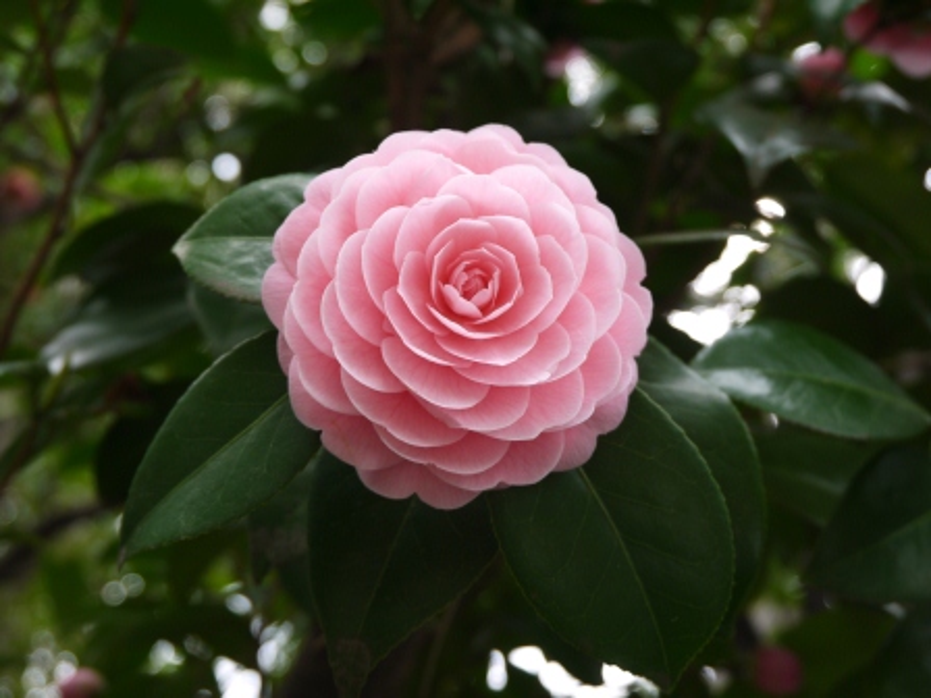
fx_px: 1076
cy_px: 349
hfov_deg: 46.8
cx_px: 466
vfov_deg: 36.0
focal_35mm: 40
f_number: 4.5
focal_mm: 20
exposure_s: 1/80
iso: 160
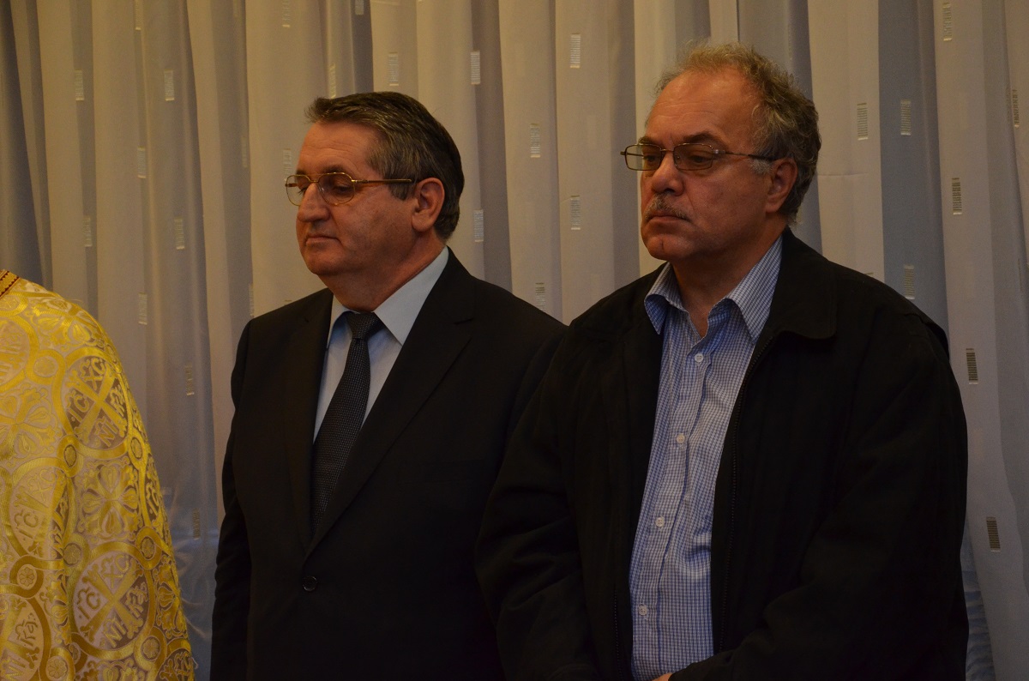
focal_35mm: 105
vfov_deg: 13.0
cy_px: 340
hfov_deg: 19.5
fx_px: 2994
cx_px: 514
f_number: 6.3
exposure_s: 1/160
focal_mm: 70
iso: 1600
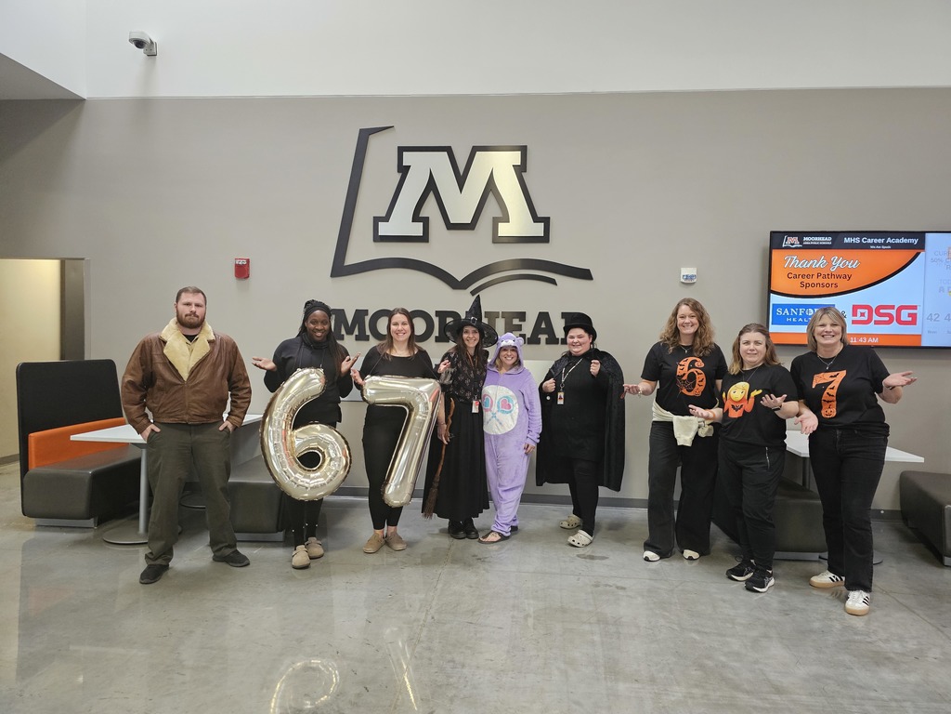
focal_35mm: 23
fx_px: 632
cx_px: 476
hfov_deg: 73.9
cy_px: 357
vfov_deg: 58.9
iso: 500
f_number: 1.7
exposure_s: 1/120
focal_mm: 6.3
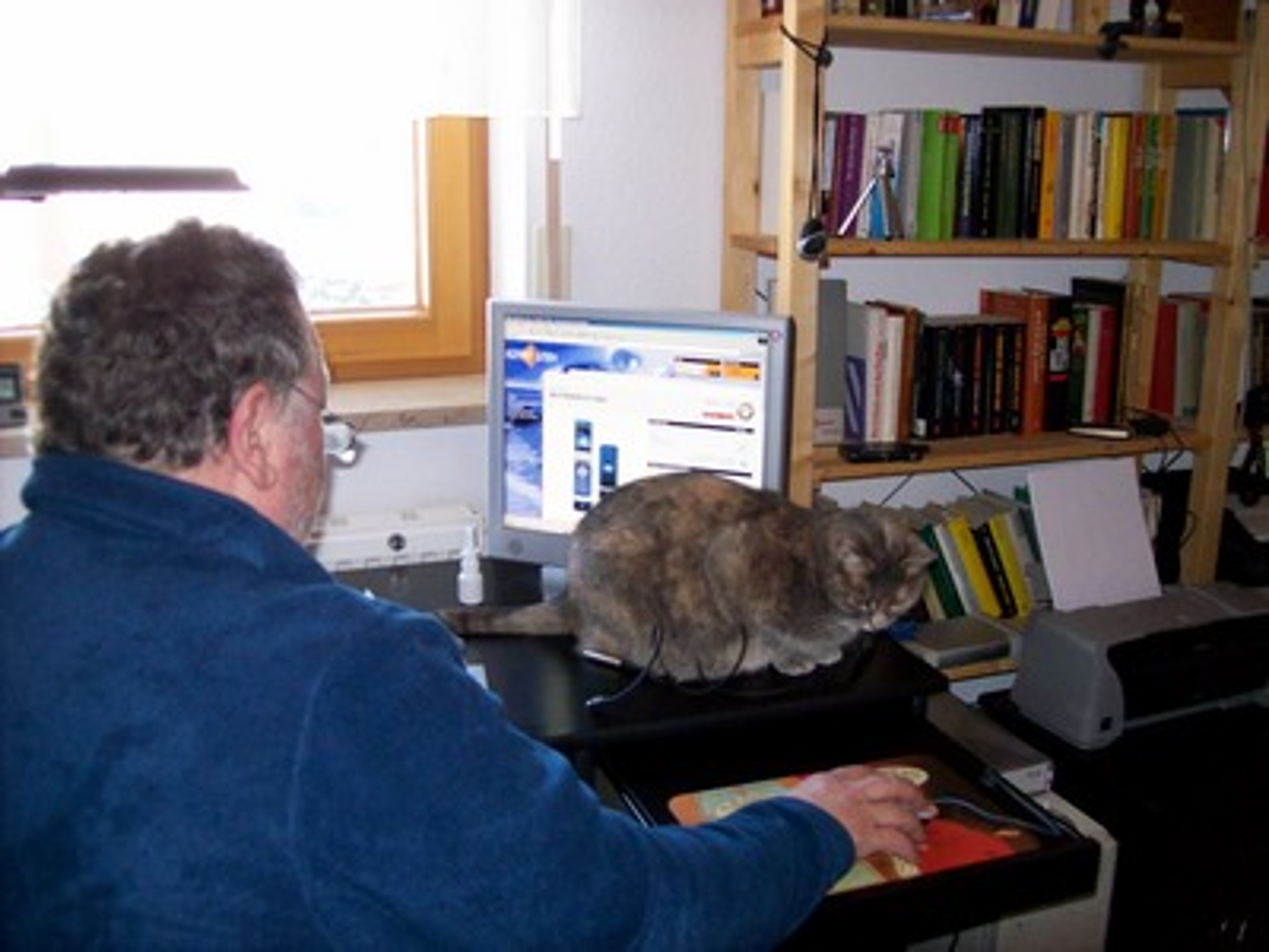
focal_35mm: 36
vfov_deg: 39.7
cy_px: 476
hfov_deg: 51.4
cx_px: 634
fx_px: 1320
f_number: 2.7
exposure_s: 1/64
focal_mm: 6
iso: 200
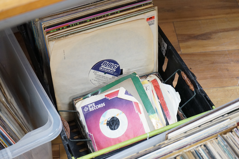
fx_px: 398
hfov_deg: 33.4
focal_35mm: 60
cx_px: 120
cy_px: 80
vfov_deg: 22.6
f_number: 5.6
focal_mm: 60
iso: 3200
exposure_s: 1/80
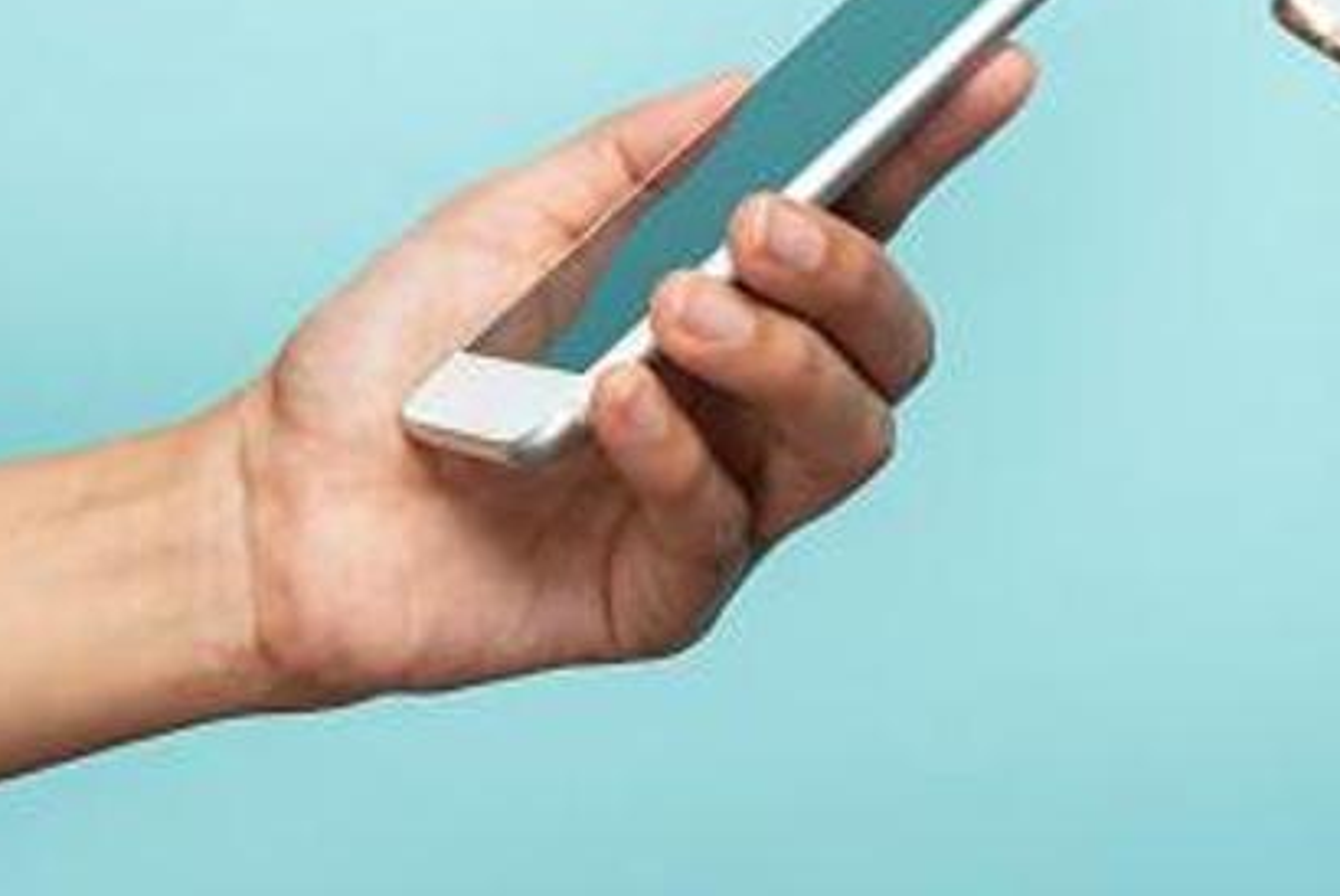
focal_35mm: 114
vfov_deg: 12.0
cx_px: 1268
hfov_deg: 17.6
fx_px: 4246
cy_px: 257
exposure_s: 1/100
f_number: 10
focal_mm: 55
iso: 100
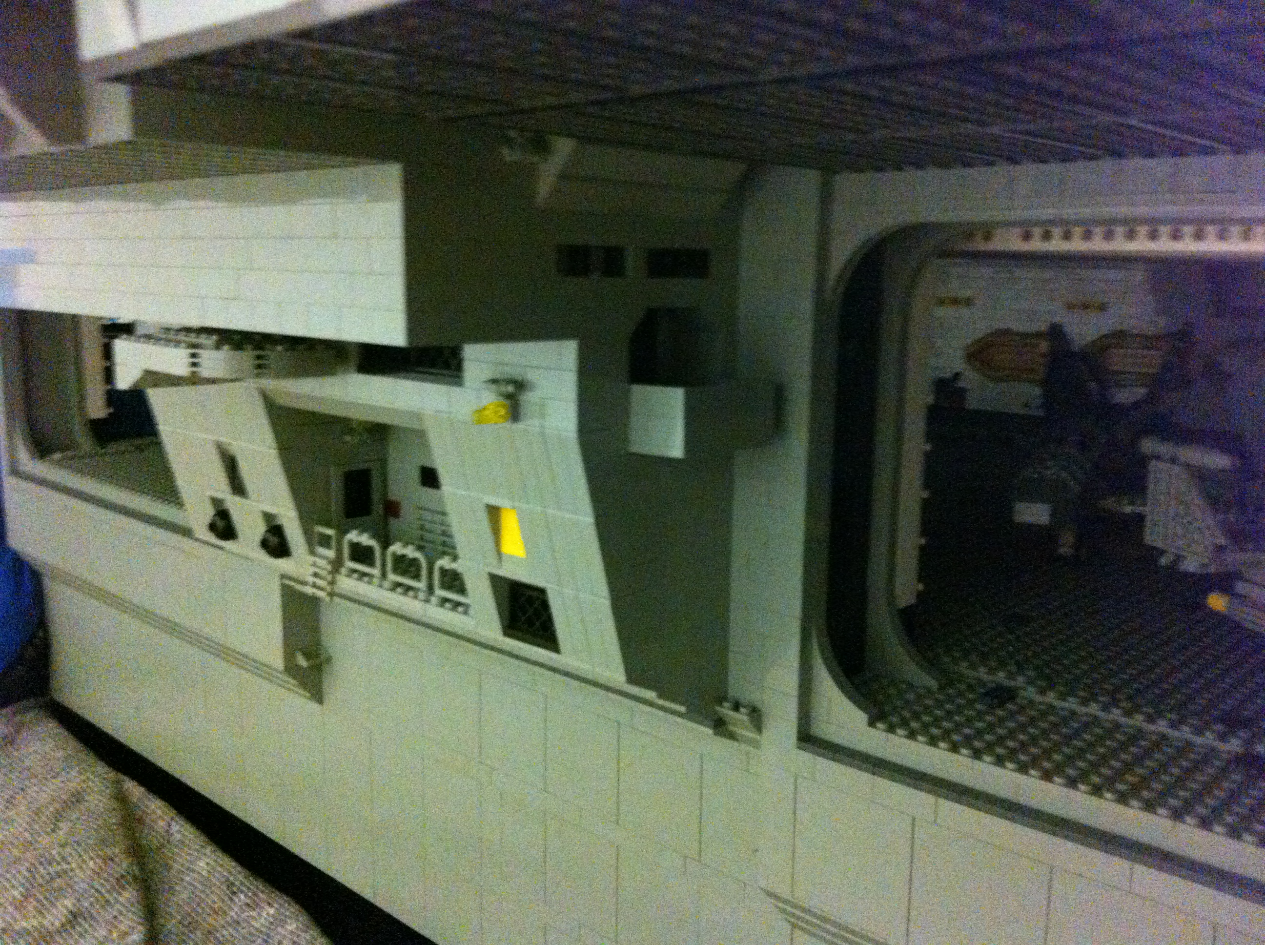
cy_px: 472
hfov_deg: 52.7
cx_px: 632
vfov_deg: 40.6
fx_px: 1277
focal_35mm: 35
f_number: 2.8
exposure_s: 1/17
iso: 1000
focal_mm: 3.85
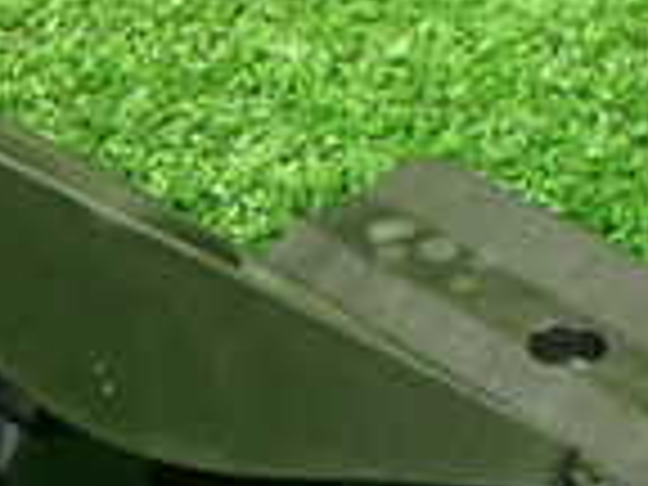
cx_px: -252
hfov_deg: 14.9
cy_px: 392
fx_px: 2340
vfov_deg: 11.8
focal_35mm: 125
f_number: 2.3
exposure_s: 1/80
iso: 800
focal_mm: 5.4
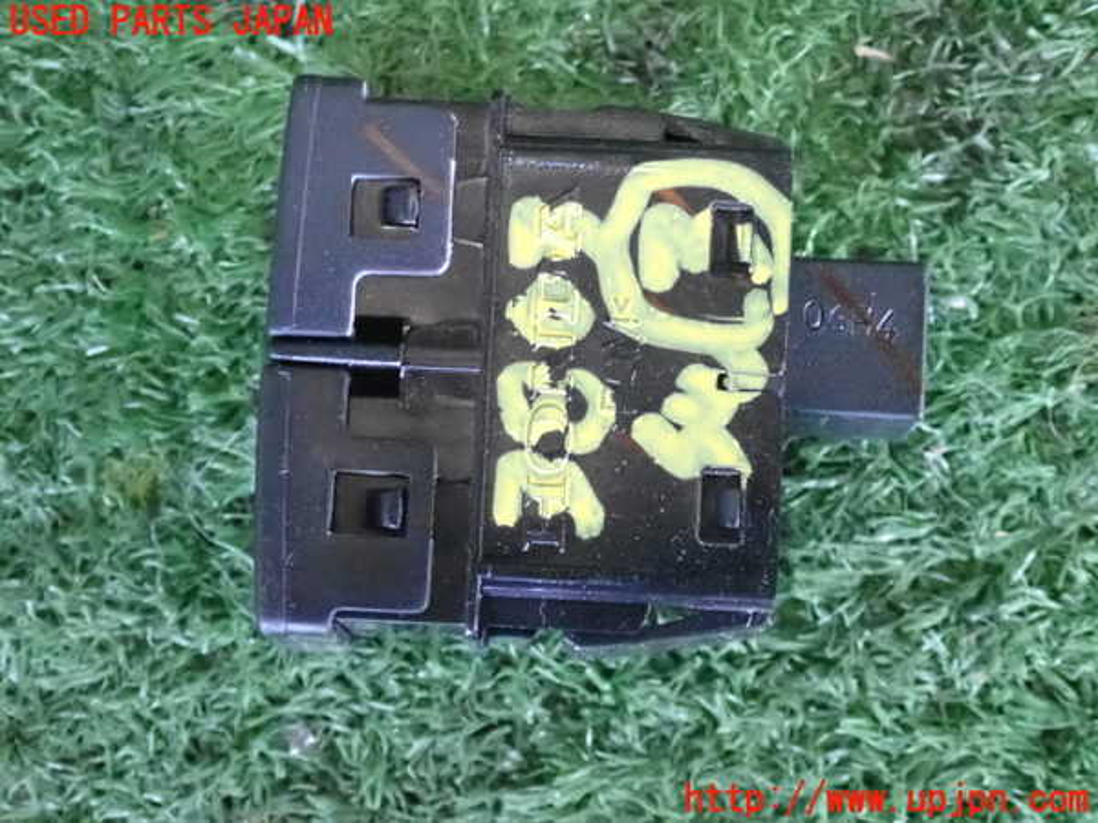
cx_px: 549
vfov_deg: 14.8
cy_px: 412
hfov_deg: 19.6
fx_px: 3172
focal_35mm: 100
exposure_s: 1/125
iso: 6400
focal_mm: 18
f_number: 4.9
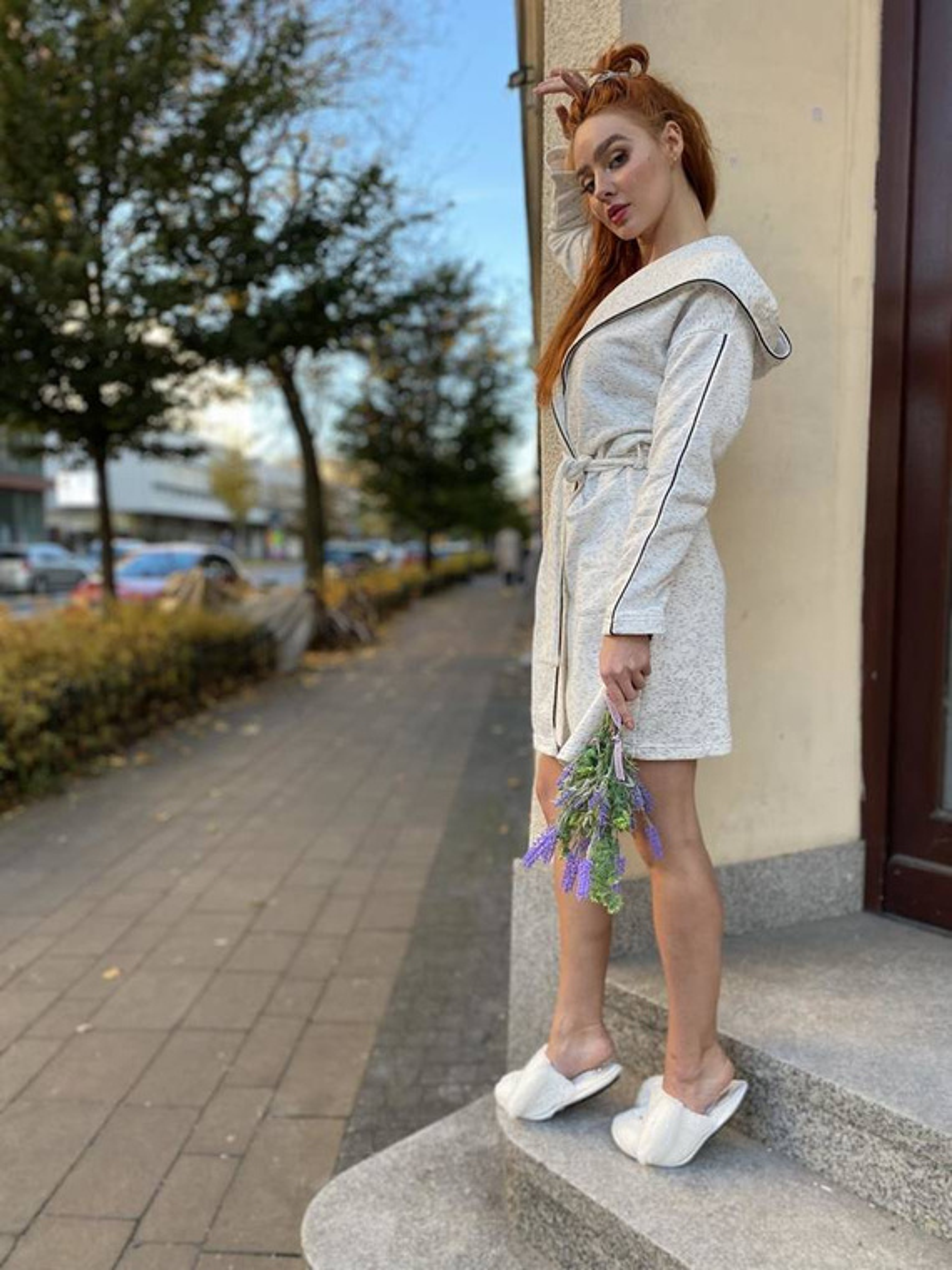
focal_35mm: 26
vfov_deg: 67.3
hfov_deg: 53.1
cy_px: 635
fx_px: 953
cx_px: 476
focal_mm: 4.25
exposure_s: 1/146
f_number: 1.8
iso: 32
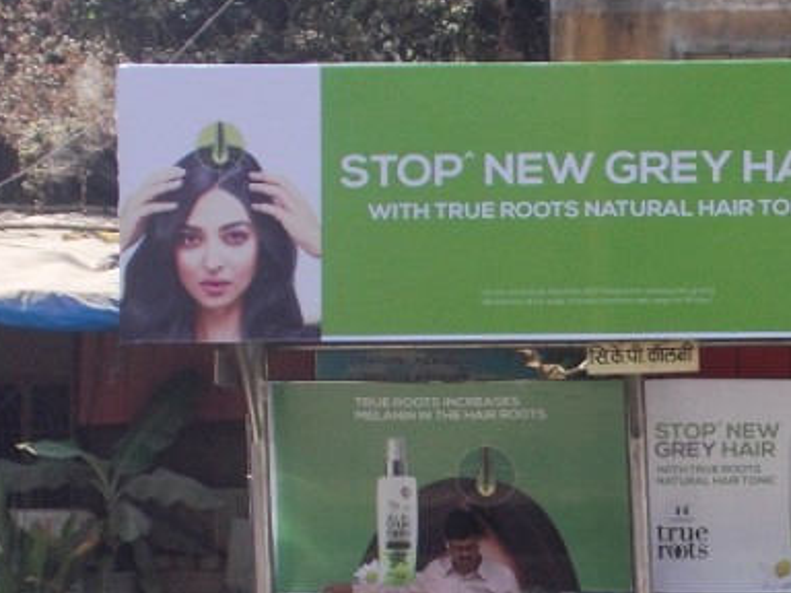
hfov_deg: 18.7
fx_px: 2376
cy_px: 546
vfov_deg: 14.1
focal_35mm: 104
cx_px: 647
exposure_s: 1/250
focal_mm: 6.9
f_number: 3.9
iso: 80
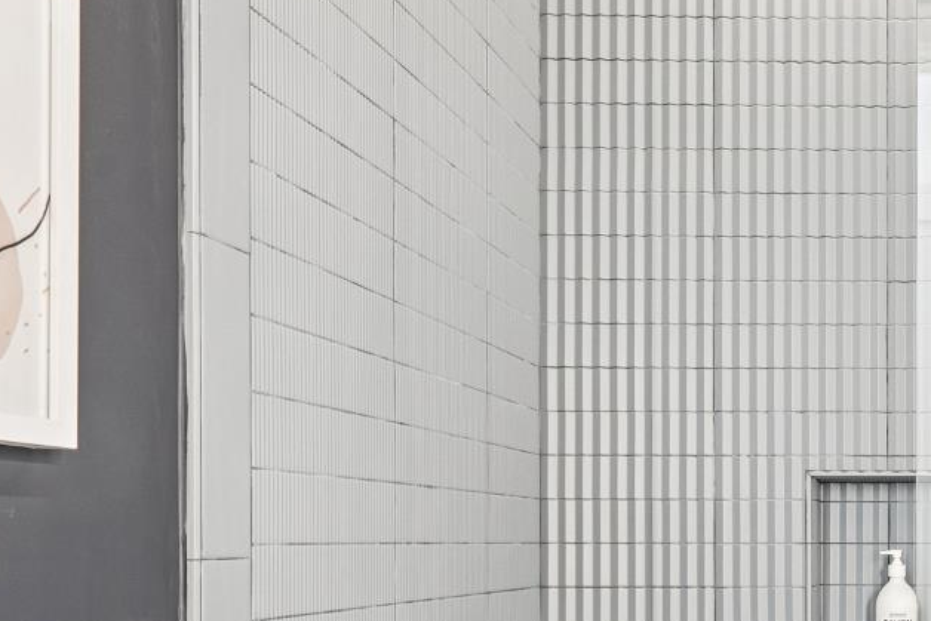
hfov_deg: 39.4
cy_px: 554
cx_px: 955
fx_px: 1112
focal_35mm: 43
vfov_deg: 29.9
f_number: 8
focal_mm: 18
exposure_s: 1/4
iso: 640
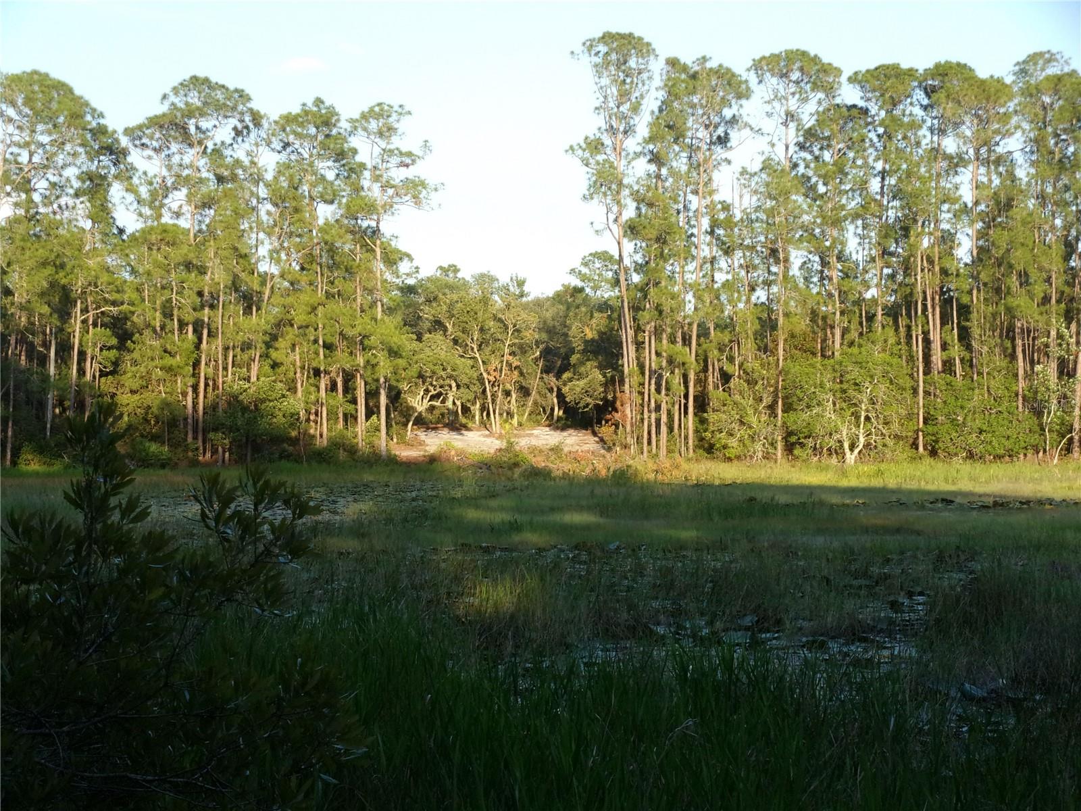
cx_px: 540
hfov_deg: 30.3
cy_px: 406
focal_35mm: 64
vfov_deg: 22.9
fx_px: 1999
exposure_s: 1/320
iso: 200
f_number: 5.2
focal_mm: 11.5
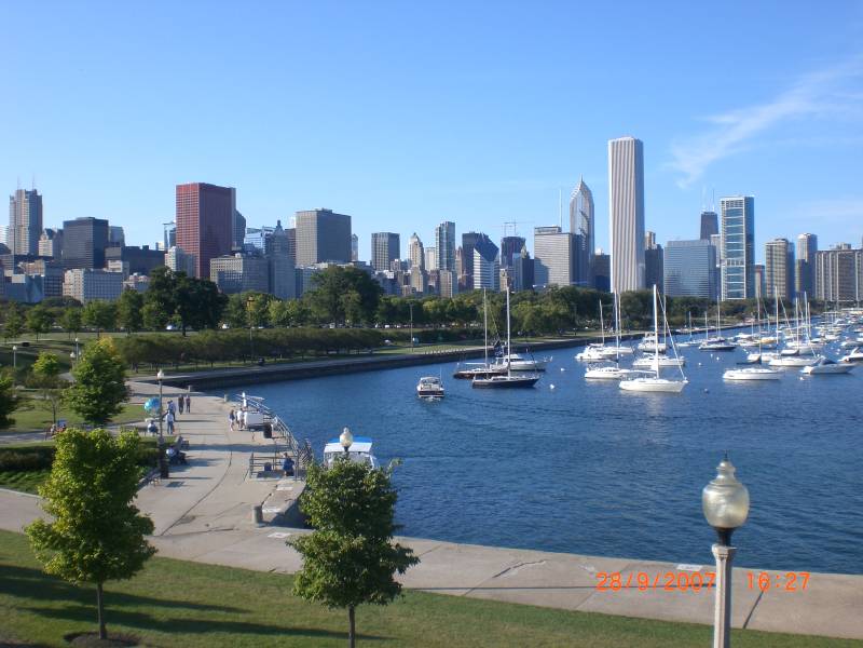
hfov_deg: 49.0
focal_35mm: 38
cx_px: 432
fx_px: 947
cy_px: 324
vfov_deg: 37.7
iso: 50
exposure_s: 1/320
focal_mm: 6.3
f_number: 4.4
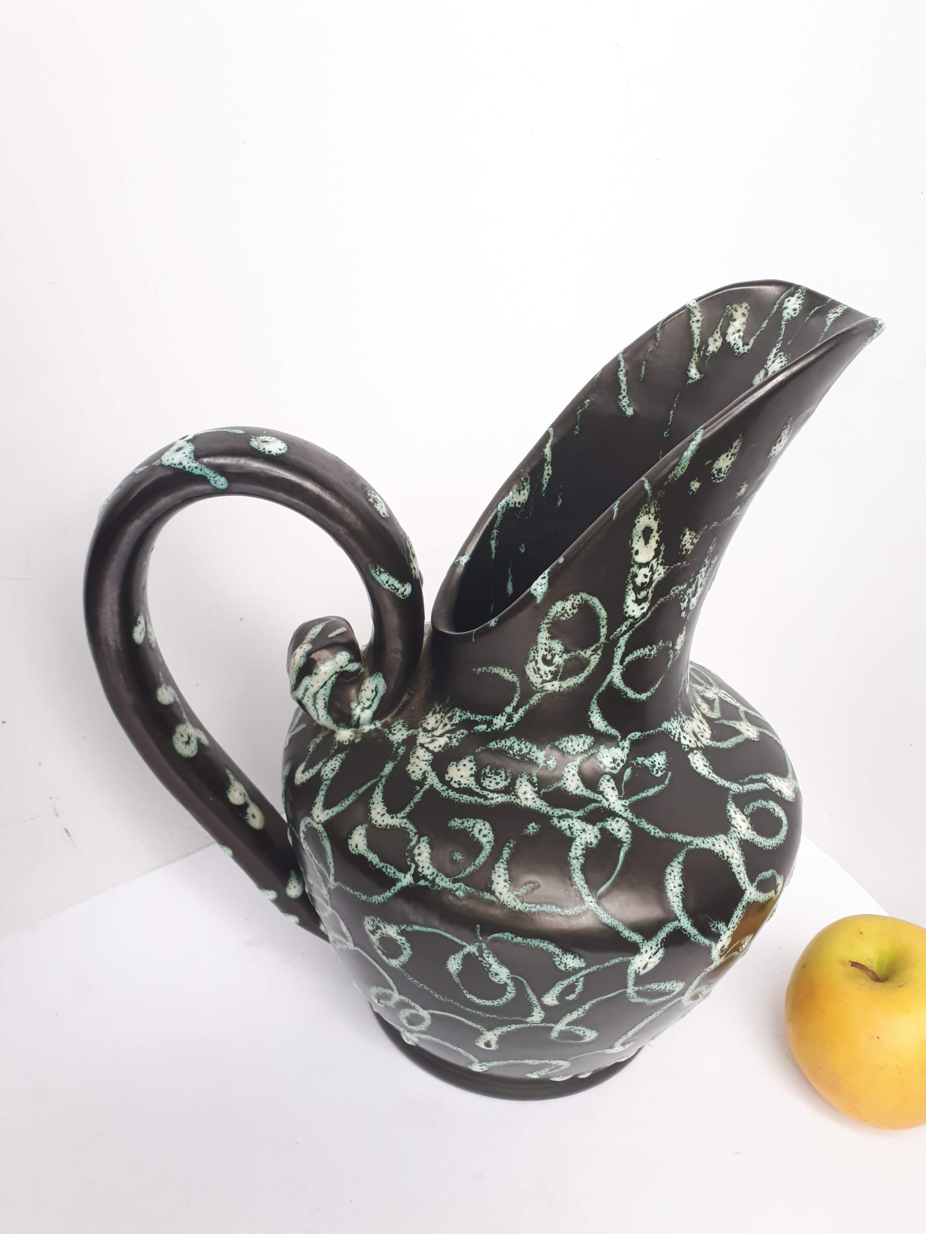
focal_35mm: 27
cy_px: 617
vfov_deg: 65.3
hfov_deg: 51.4
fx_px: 963
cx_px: 463
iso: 80
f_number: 1.9
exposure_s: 1/30
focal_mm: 3.6
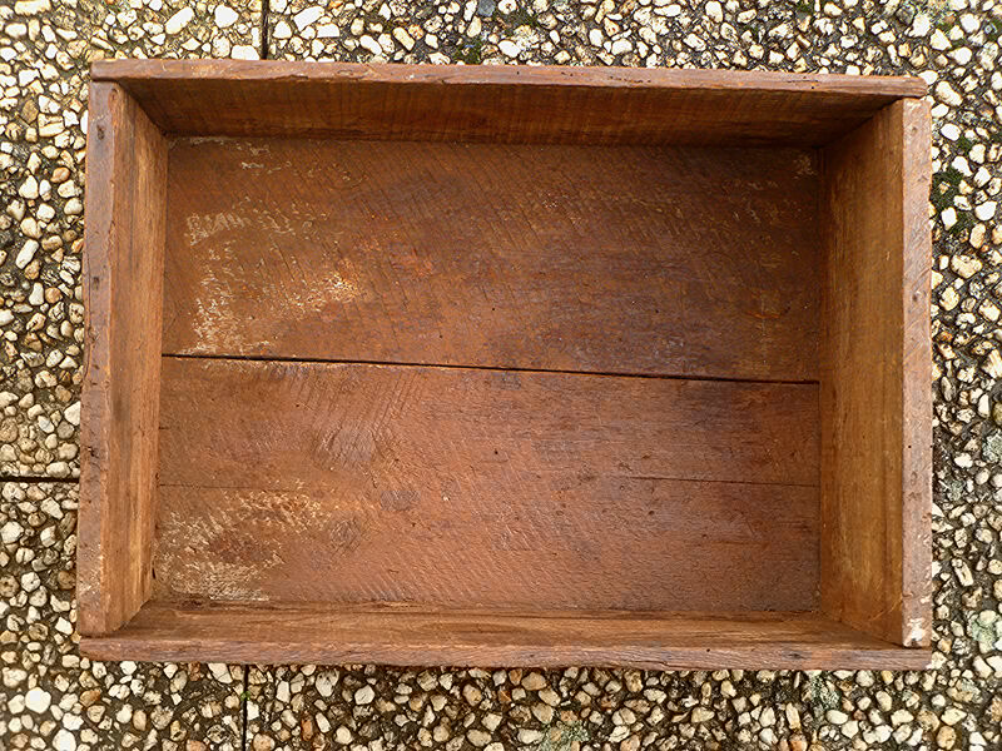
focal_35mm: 57
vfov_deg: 25.7
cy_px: 376
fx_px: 1650
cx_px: 501
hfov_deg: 33.8
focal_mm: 10.2
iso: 80
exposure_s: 1/60
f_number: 4
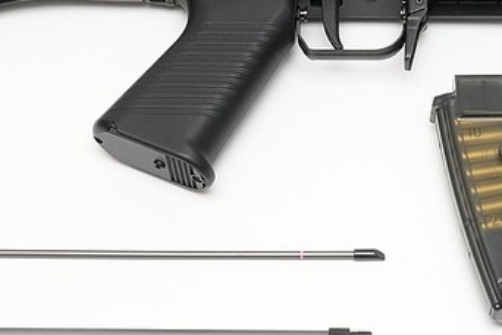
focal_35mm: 151
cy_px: 204
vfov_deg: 9.1
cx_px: 390
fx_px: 2105
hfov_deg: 13.5
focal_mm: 43
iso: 1600
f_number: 22
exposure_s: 1/60
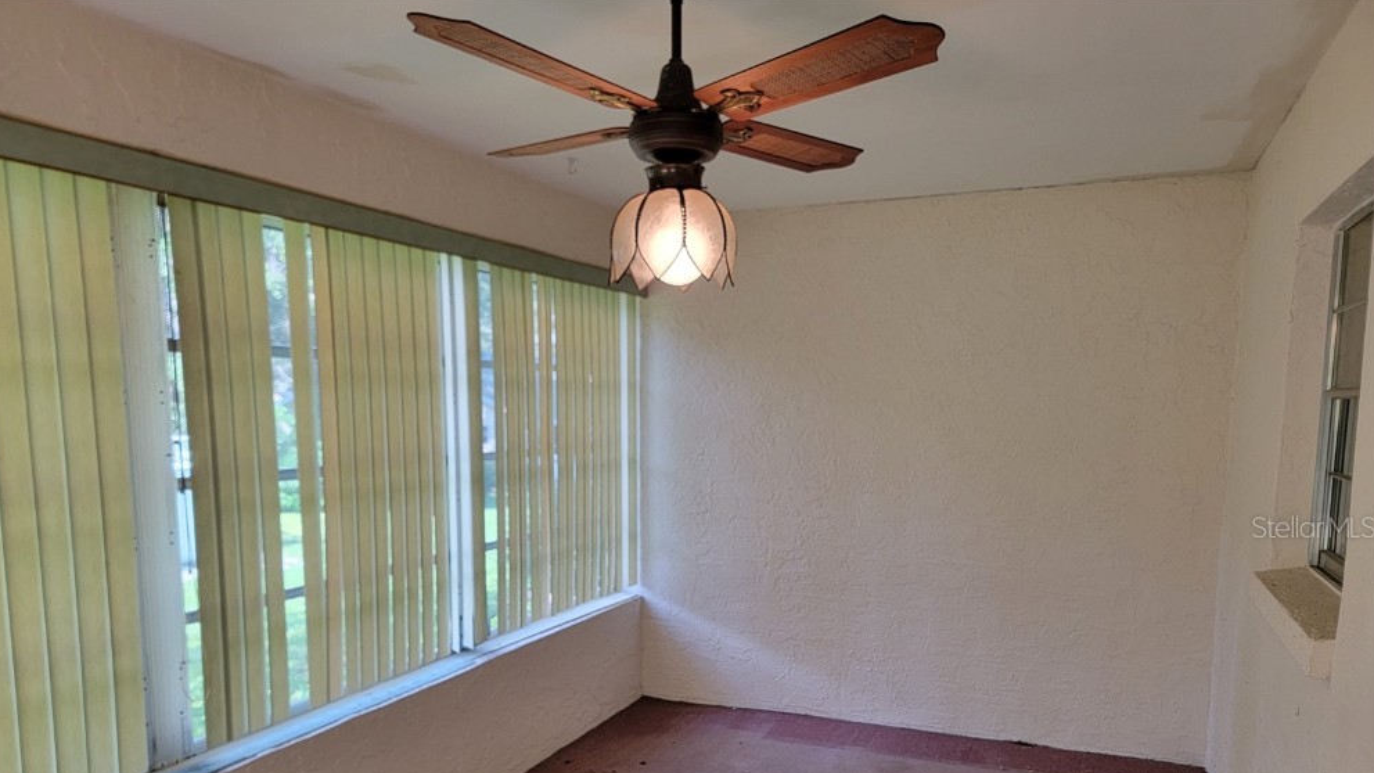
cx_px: 673
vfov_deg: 42.2
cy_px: 526
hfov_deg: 69.9
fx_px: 984
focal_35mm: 27
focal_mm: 6.7
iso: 160
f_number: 1.8
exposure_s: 1/120
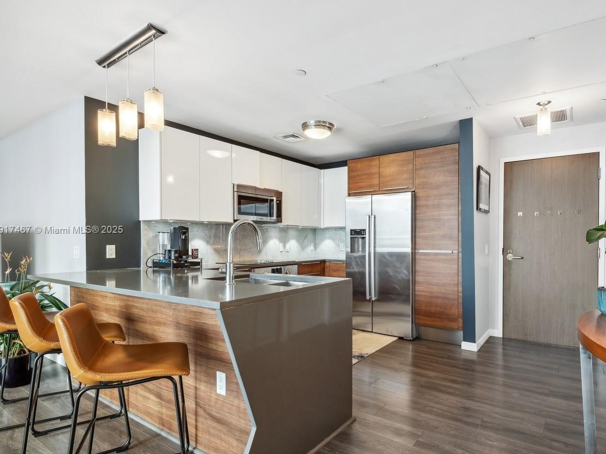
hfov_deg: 84.5
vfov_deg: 68.7
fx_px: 333
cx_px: 331
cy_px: 230
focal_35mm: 19
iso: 250
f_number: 8
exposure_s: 1/10
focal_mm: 17
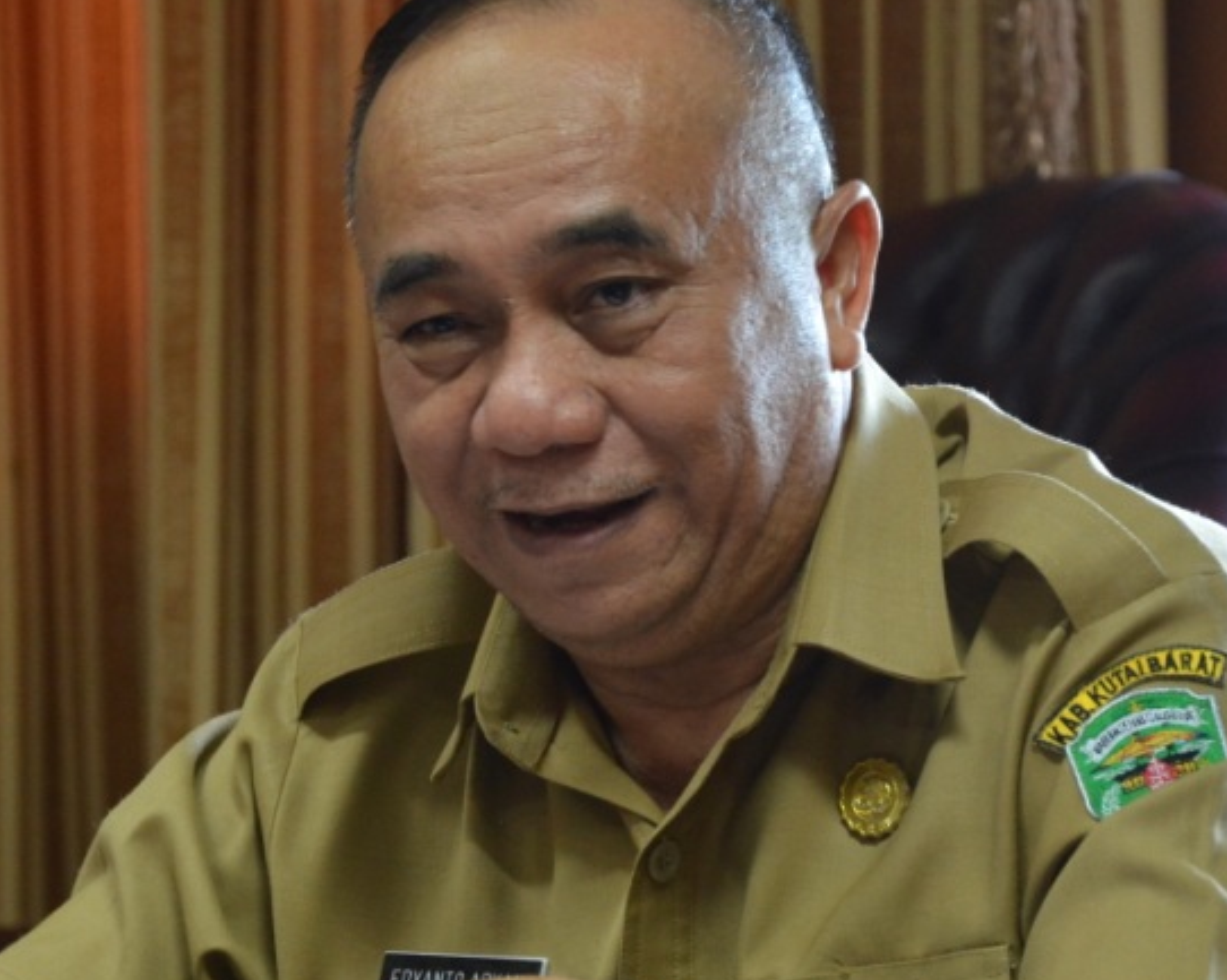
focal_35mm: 279
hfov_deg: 6.9
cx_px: 521
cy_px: 475
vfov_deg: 5.5
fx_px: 10122
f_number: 5.6
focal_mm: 105
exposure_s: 1/25
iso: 1600
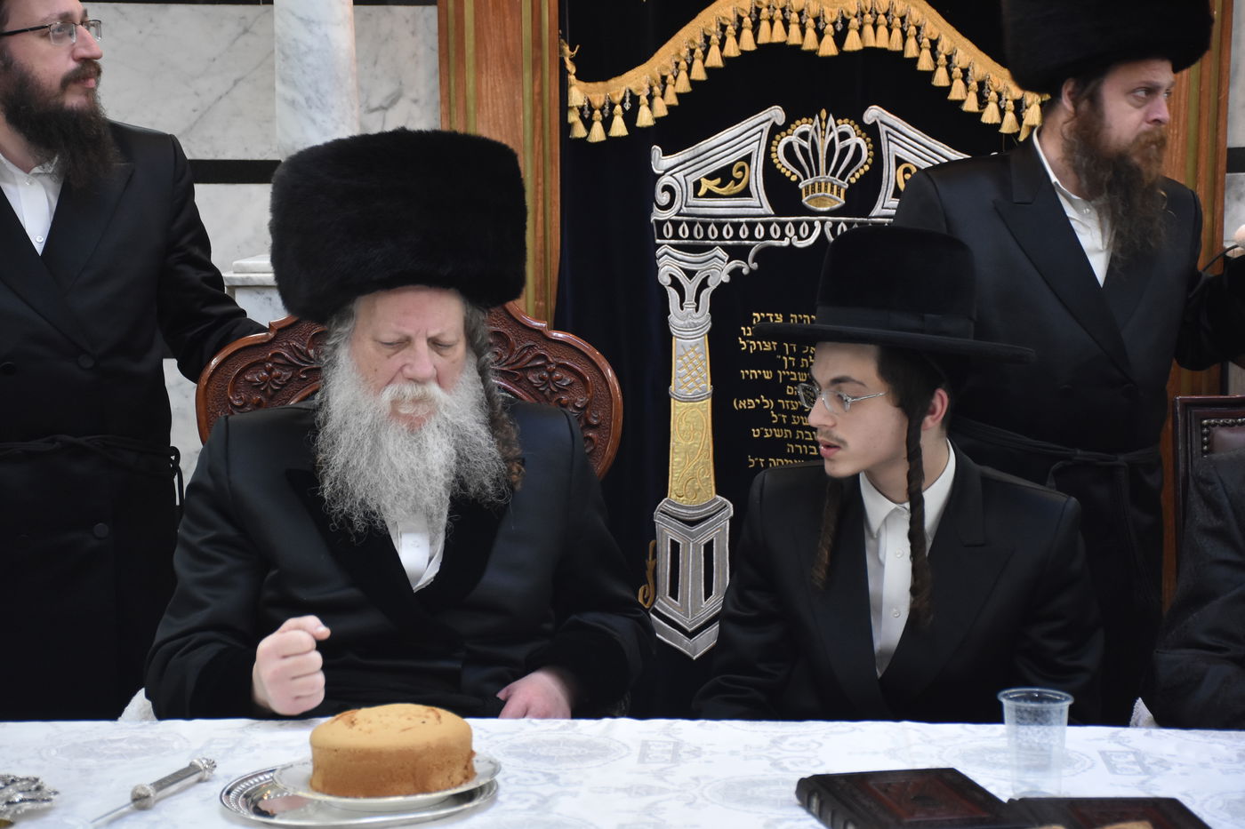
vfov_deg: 17.5
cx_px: 622
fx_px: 2697
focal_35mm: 78
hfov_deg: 26.0
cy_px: 414
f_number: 5.6
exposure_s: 1/160
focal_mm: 52
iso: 1600
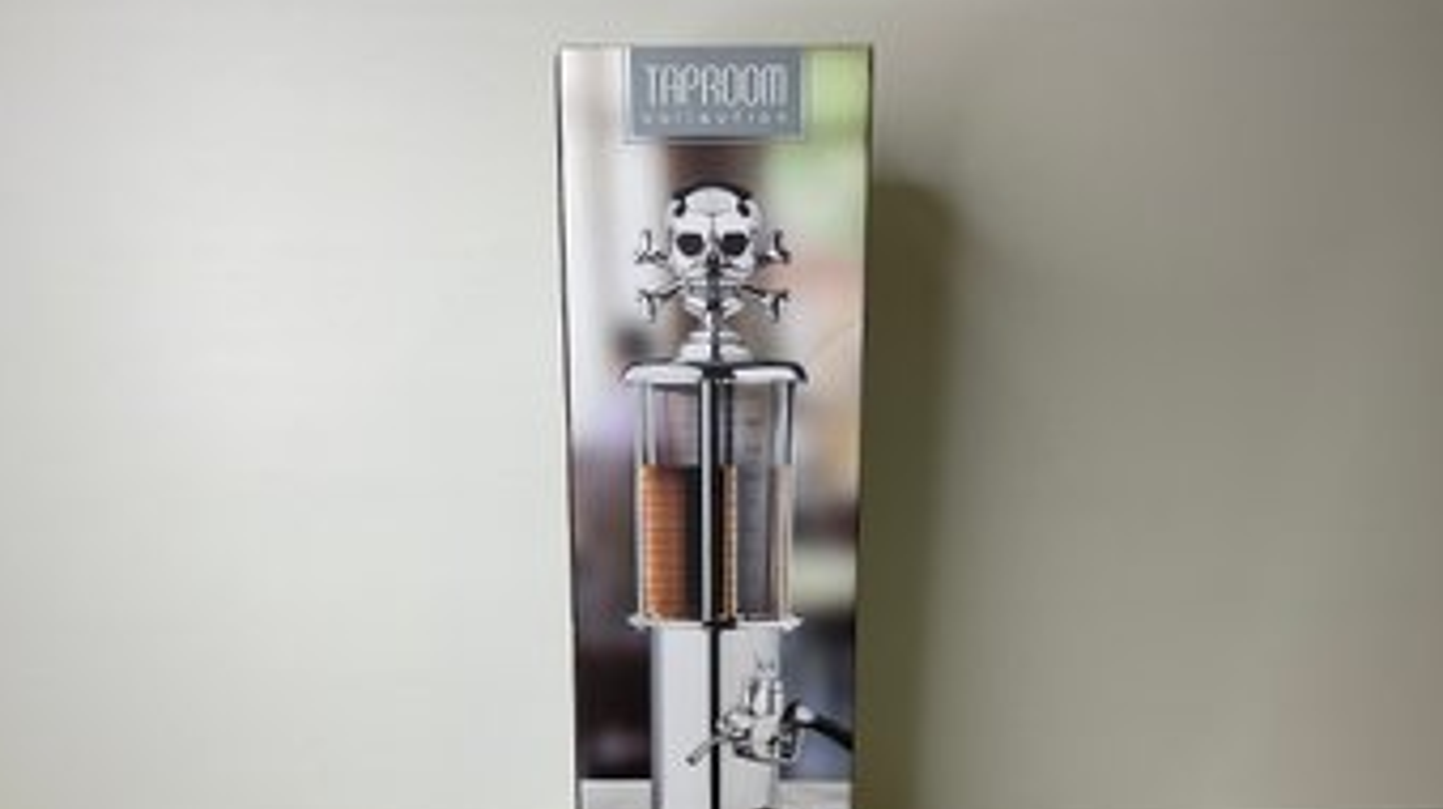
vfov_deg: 36.2
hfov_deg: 61.1
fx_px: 1223
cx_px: 717
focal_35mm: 32
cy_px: 534
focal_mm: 3
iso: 16
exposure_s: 1/231
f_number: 1.8
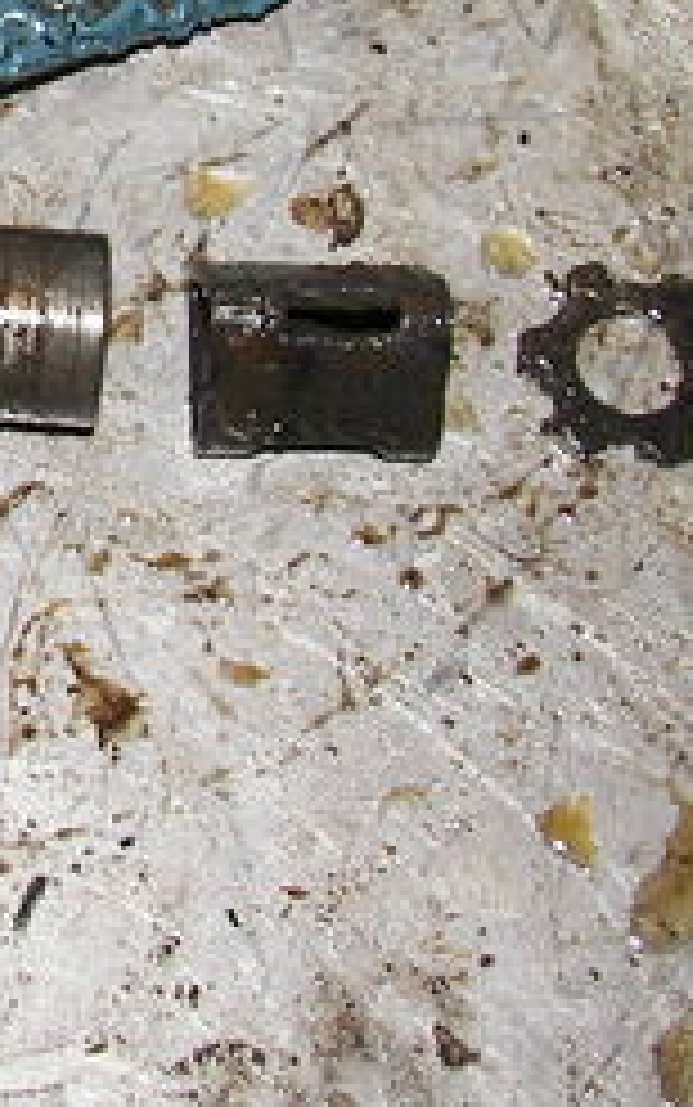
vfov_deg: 16.6
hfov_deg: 10.2
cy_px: 140
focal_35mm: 124
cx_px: -342
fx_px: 3743
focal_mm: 6
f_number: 2.8
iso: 100
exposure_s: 1/30
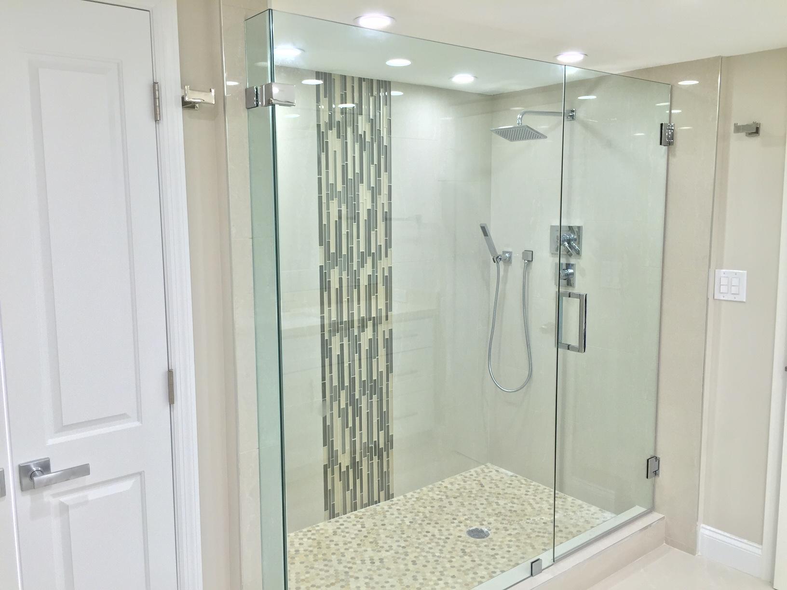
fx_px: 659
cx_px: 394
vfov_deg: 48.2
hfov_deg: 61.7
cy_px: 295
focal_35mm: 29
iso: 50
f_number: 2.2
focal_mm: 4.15
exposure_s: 1/30
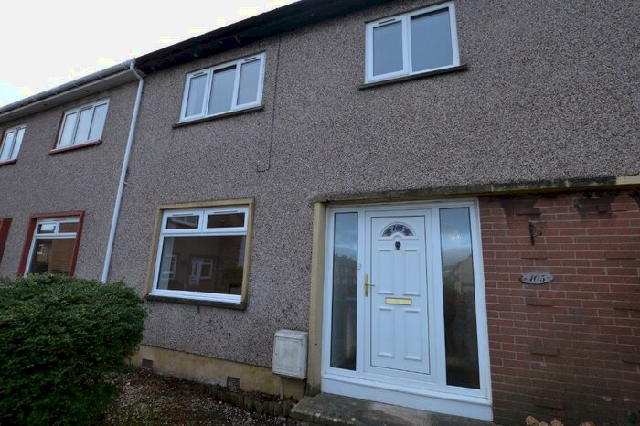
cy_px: 213
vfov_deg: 77.3
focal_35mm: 15
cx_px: 320
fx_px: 267
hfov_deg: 100.4
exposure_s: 1/80
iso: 100
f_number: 5.6
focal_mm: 10
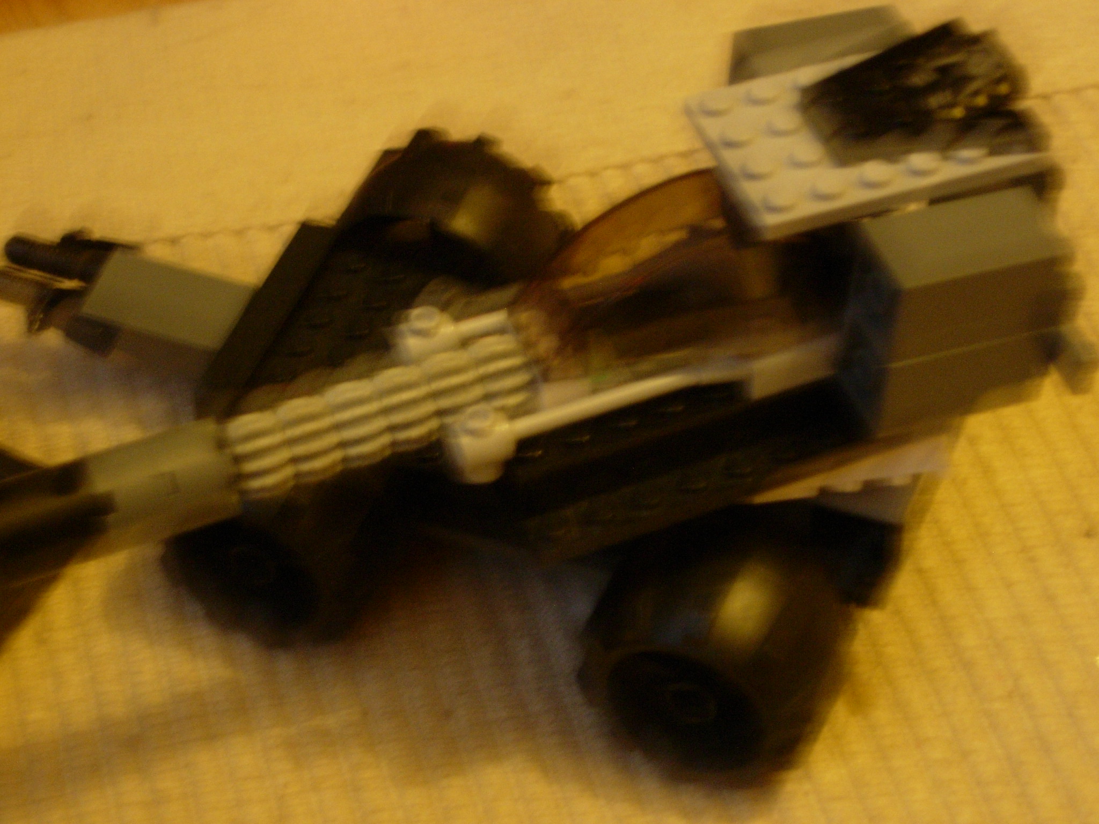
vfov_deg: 13.1
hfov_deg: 17.4
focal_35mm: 113
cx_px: 550
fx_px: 3588
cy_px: 412
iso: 200
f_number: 4.9
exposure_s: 1/1.4
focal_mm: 23.4
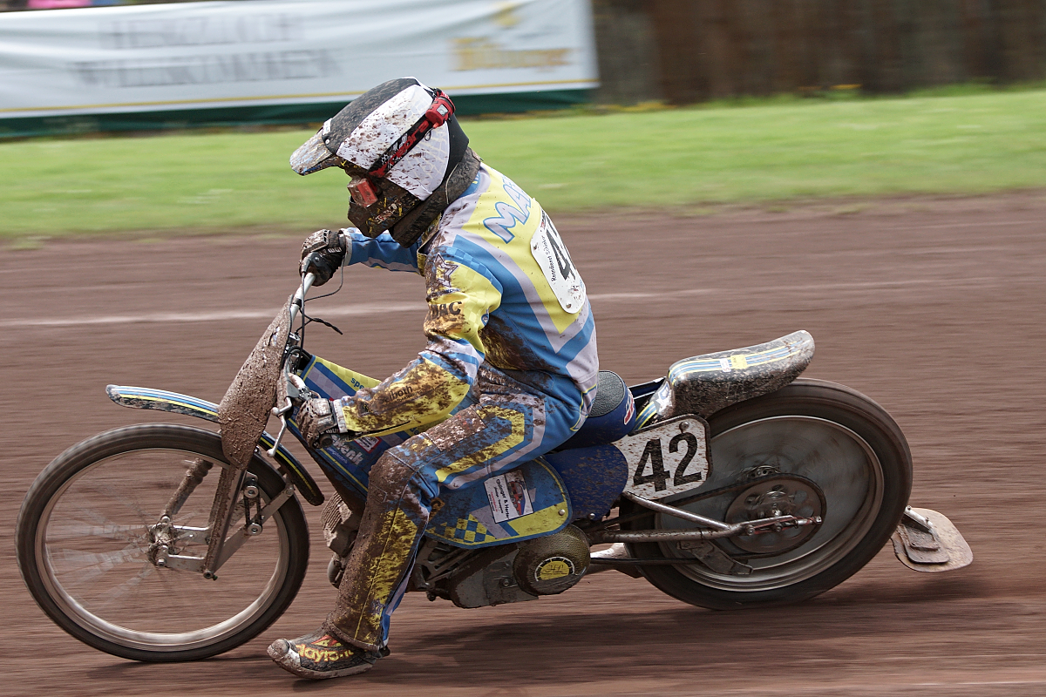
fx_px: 5230
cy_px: 348
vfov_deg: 7.6
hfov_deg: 11.4
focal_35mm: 180
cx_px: 523
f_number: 7.1
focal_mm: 120
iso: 320
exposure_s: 1/500
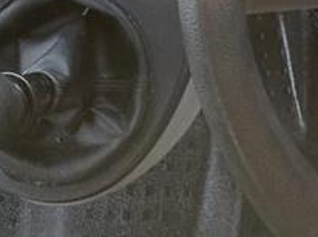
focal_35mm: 61
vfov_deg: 18.0
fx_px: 560
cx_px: 242
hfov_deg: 31.1
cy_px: -214
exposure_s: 1/60
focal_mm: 2.22
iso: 250
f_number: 2.2
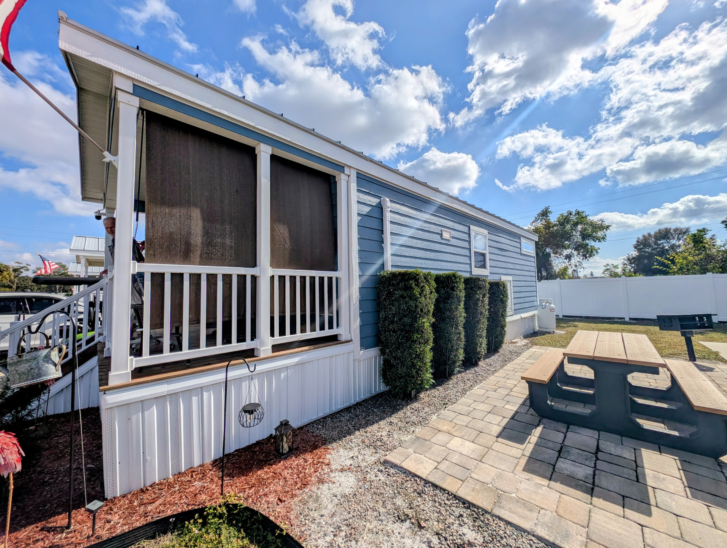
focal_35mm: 12
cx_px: 364
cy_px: 274
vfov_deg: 94.6
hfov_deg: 110.5
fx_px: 252
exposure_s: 1/8475
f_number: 1.95
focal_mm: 2.23
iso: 40
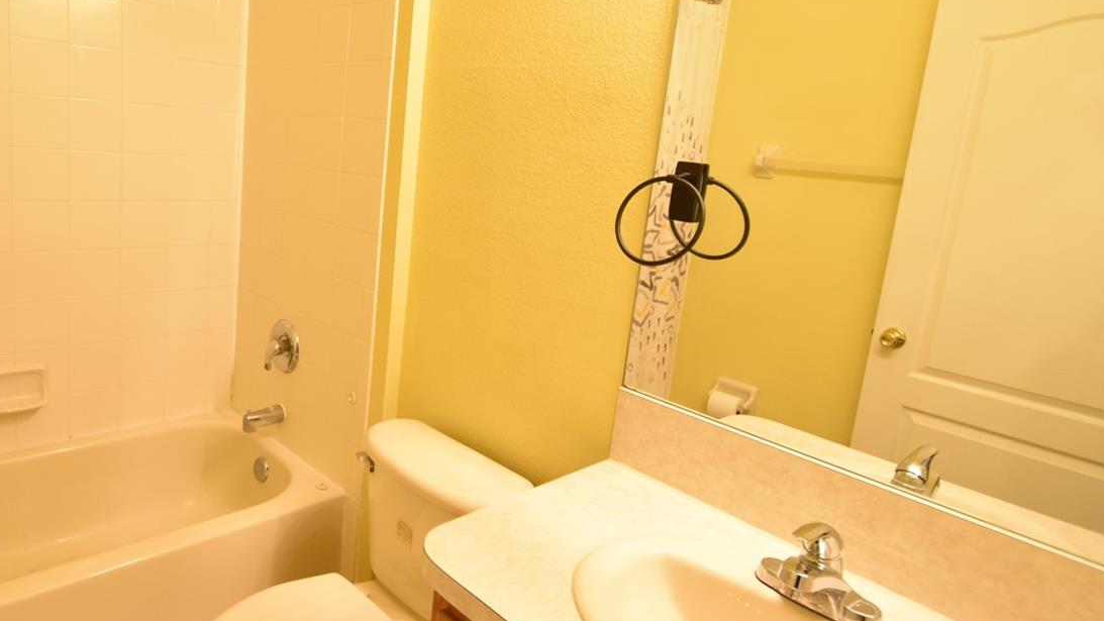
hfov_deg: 76.9
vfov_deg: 49.2
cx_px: 396
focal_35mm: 23
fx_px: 673
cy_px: 251
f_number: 3.5
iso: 800
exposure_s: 1/45
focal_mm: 10
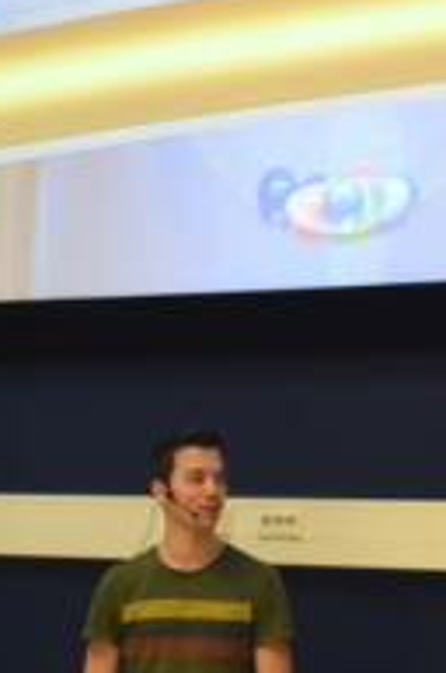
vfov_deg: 13.9
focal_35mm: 148
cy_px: 479
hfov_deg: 9.2
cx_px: 293
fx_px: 2760
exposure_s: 1/60
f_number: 4.8
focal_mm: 38
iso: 2800
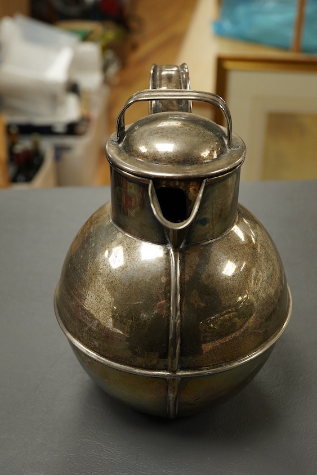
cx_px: 158
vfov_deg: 41.1
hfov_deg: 28.1
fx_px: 634
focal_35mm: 48
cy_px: 250
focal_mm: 30
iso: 1600
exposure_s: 1/125
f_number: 11
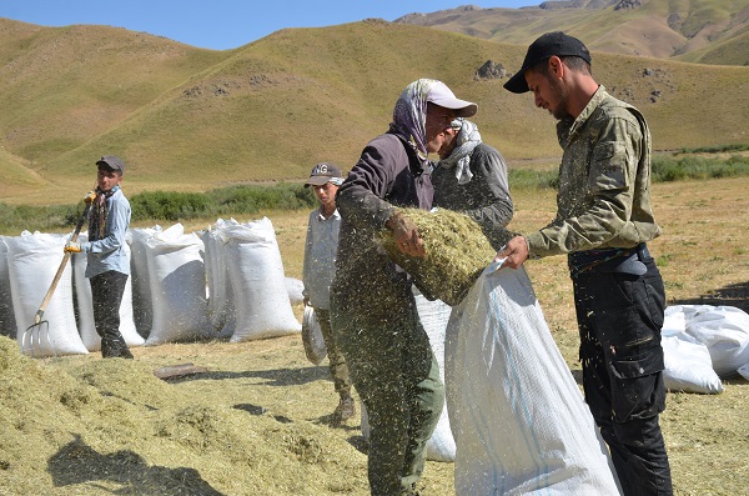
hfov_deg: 37.9
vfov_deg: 25.6
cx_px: 374
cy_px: 248
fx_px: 1090
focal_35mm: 52
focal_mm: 35
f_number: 8
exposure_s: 1/250
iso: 100
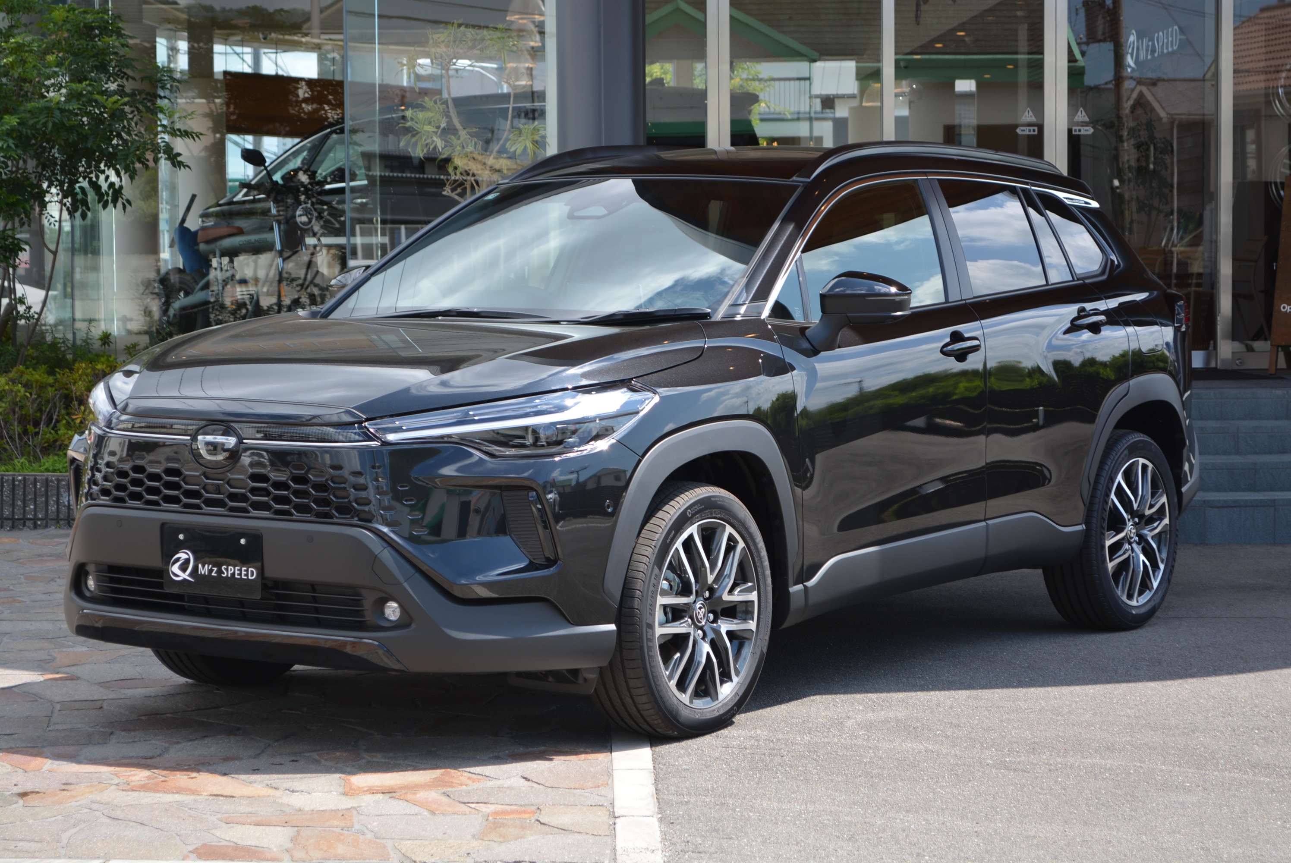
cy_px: 432
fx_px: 2961
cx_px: 646
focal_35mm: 82
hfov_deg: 24.6
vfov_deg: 16.6
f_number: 5.6
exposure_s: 1/200
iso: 100
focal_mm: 55
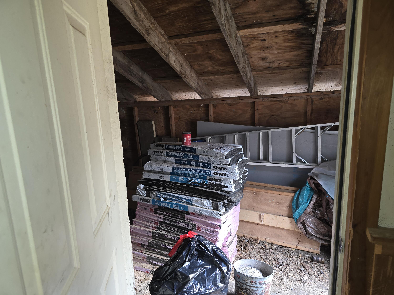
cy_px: 148
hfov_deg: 73.9
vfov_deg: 58.9
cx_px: 197
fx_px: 262
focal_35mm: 23
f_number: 1.7
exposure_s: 1/60
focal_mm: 6.3
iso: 80
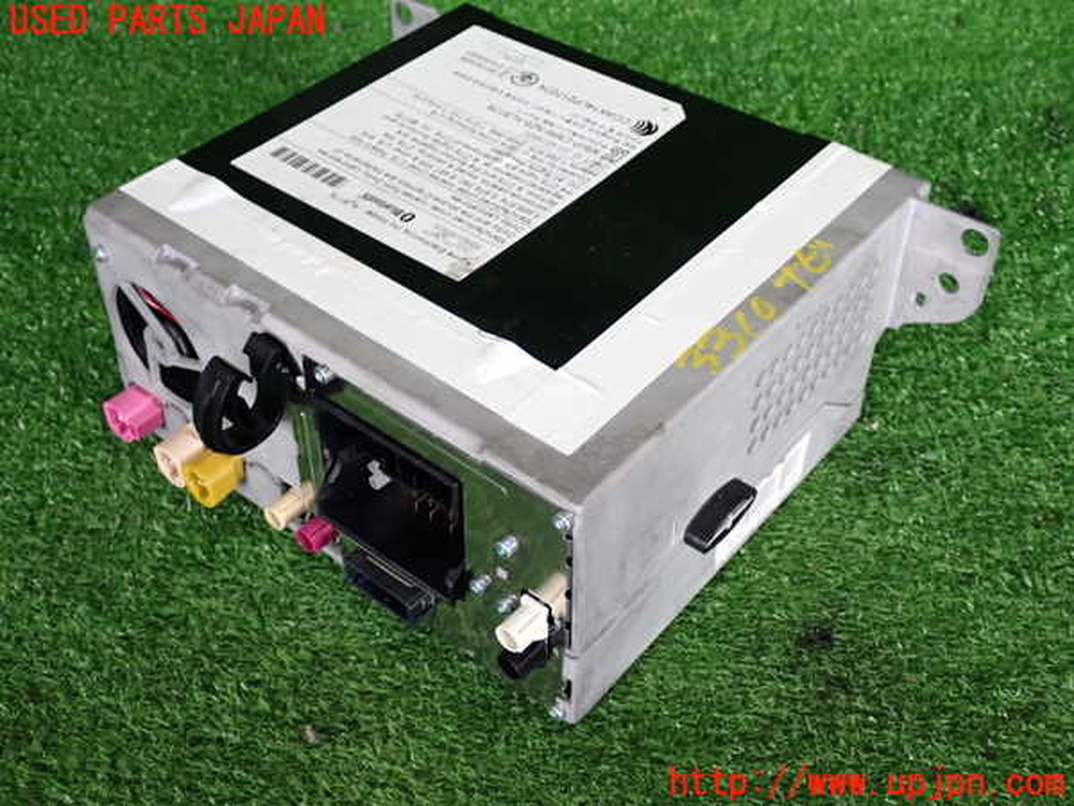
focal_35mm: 41
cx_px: 537
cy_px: 403
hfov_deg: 45.8
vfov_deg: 35.1
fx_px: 1272
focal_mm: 7.31
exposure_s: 1/40
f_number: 2.8
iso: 200
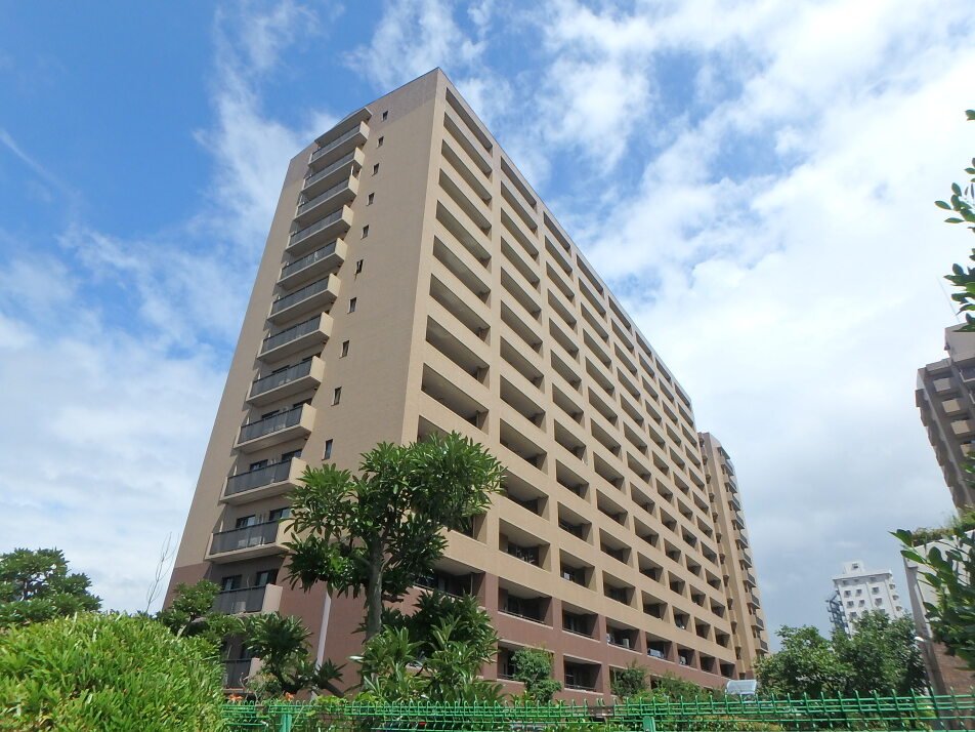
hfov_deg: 79.0
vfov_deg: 63.4
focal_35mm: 21
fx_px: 591
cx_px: 488
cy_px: 366
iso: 125
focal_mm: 3.7
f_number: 6
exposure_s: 1/640
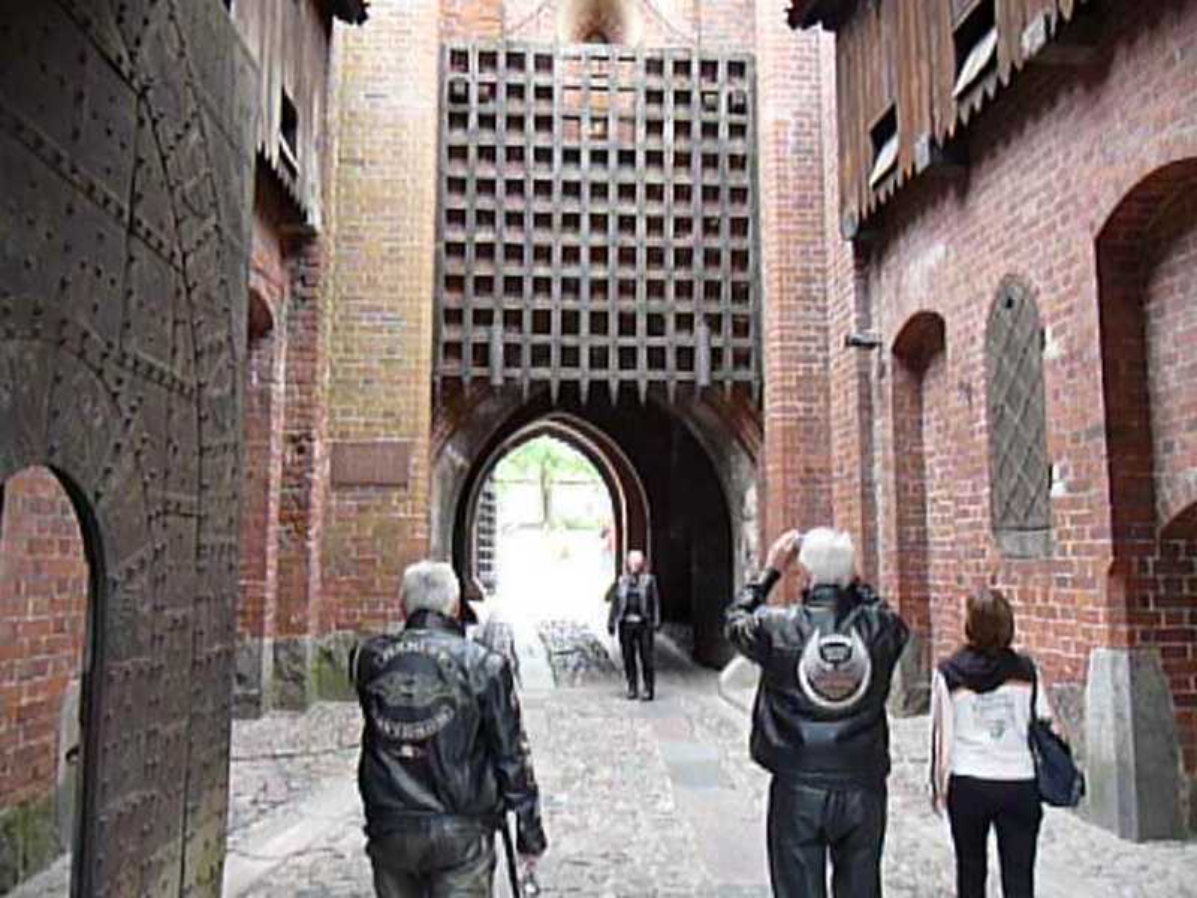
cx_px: 598
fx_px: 968
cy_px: 449
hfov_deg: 63.4
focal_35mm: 28
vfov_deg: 49.7
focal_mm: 4.7
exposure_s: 1/100
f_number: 3.3
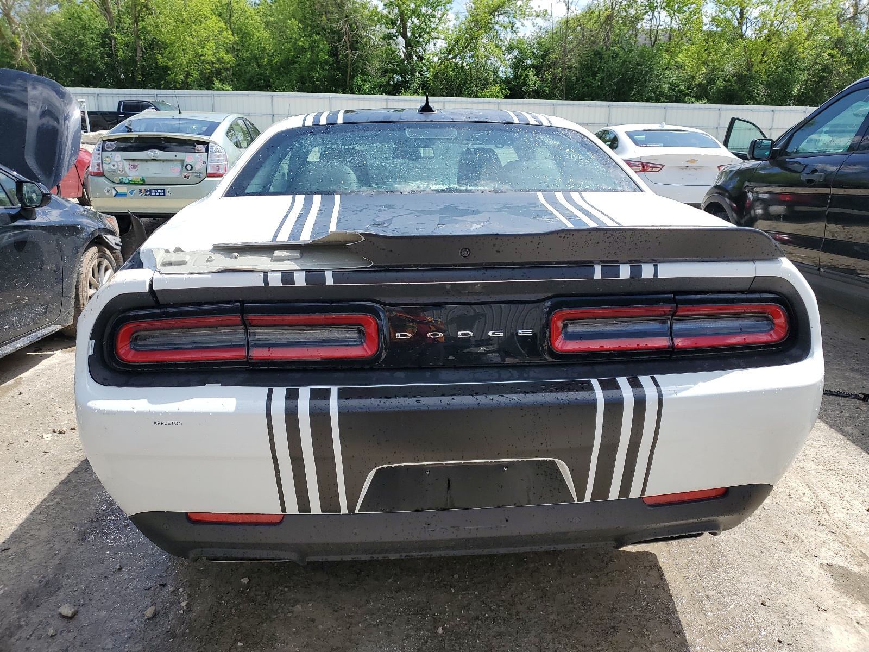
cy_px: 326
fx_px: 653
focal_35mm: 26
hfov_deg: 67.3
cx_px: 434
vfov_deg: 53.1
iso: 50
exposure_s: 1/2500
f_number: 1.5
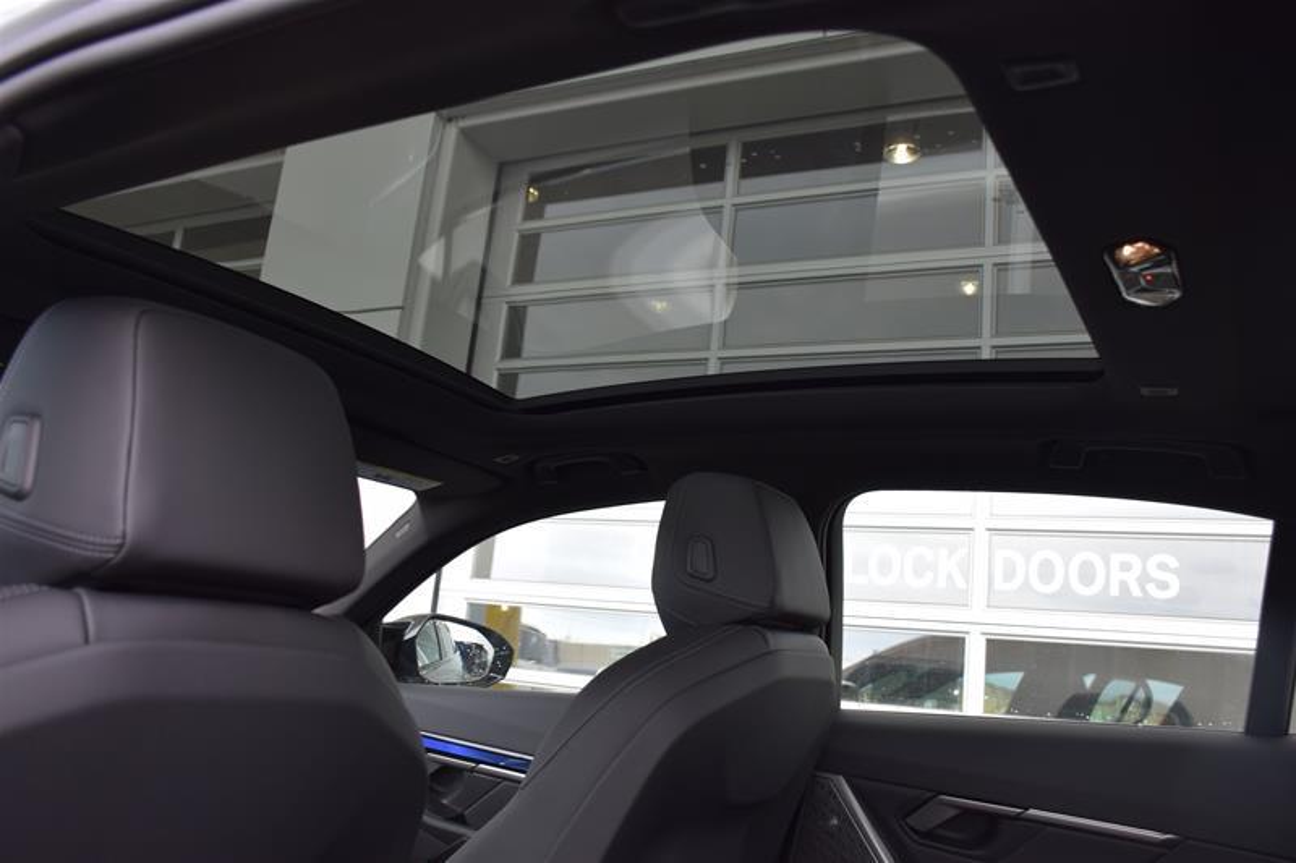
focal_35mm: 30
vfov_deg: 43.6
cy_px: 432
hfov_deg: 61.9
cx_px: 648
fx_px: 1080
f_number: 5
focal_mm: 20
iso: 400
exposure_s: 1/100
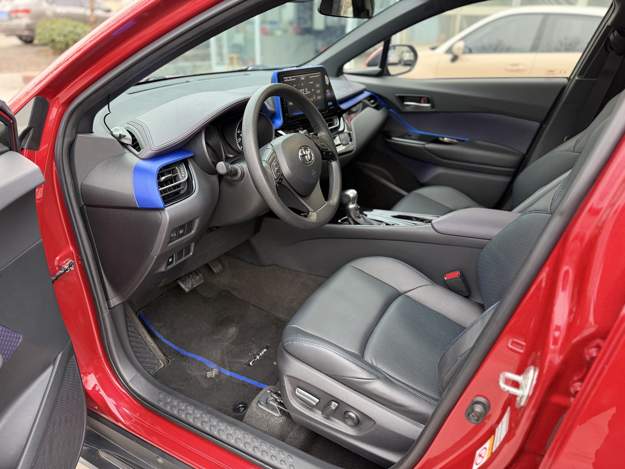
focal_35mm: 24
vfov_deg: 56.8
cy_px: 234
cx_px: 312
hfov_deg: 71.6
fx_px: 433
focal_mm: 6.76
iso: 320
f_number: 1.78
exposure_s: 1/60
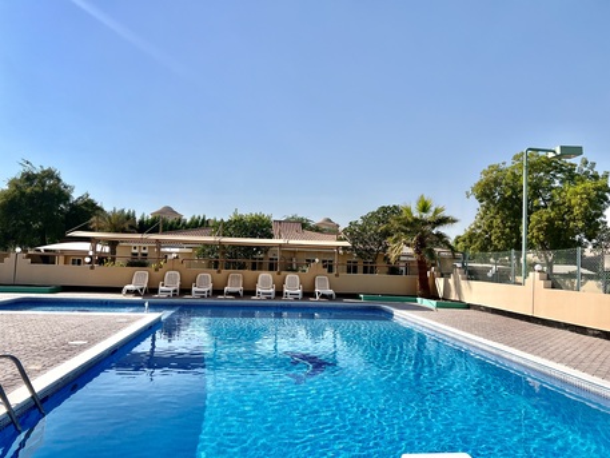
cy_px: 229
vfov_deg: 53.1
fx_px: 458
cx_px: 305
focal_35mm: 26
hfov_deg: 67.3
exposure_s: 1/8696
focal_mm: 5.7
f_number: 1.5
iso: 50
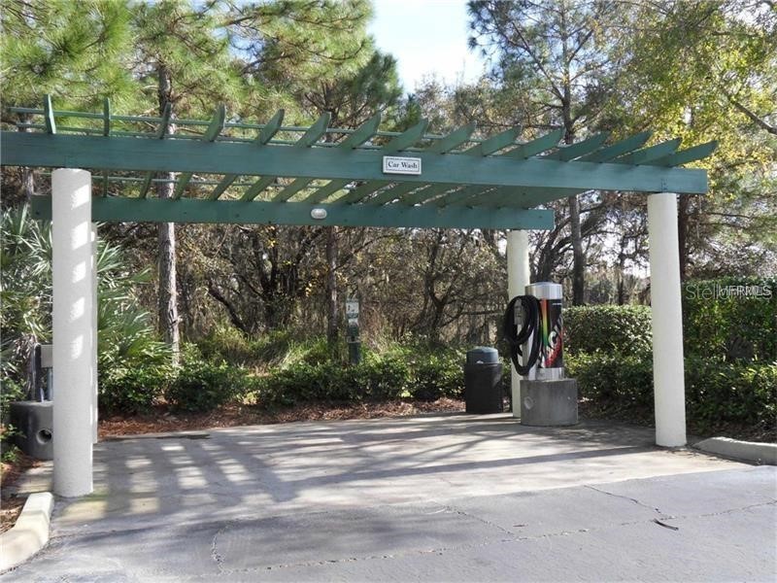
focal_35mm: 36
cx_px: 388
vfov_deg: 39.7
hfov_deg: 51.4
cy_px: 292
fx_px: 808
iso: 80
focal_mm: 6.3
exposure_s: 1/250
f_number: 3.9
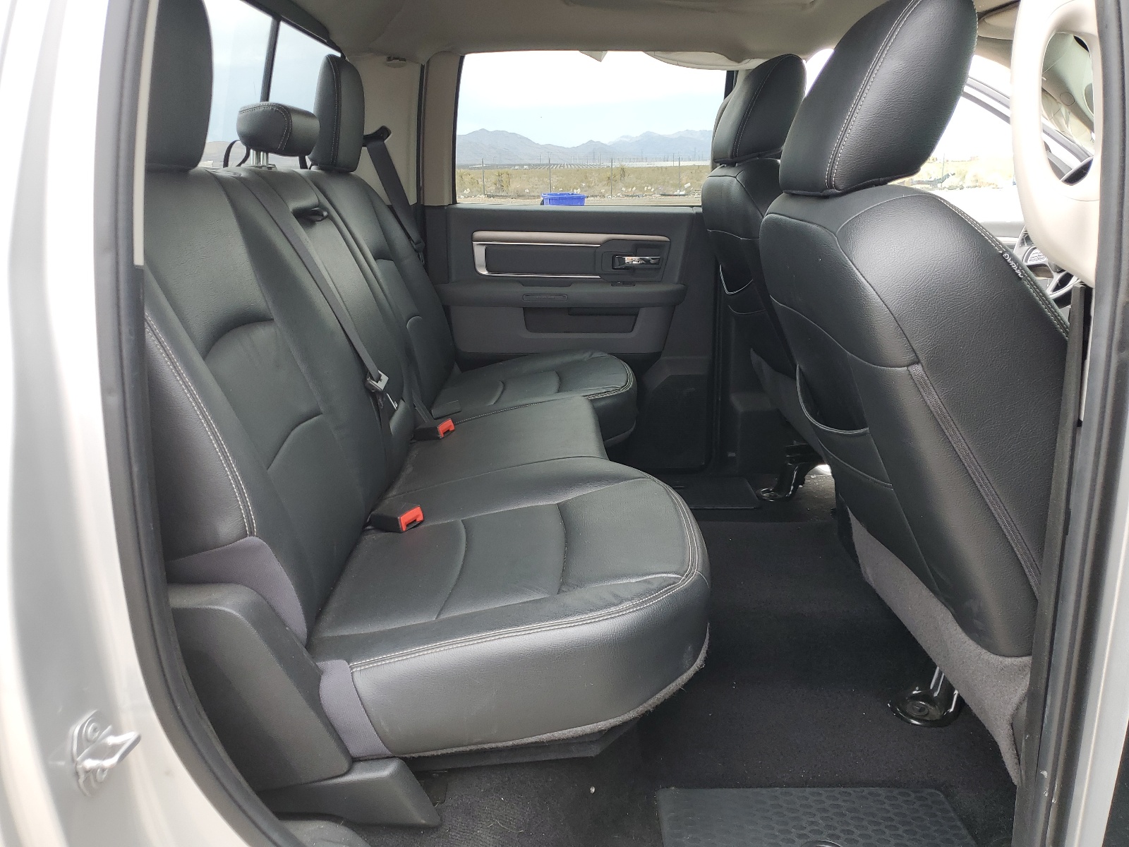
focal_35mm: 26
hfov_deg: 67.3
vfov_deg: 53.1
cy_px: 424
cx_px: 564
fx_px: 848
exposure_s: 1/179
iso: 50
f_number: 1.5
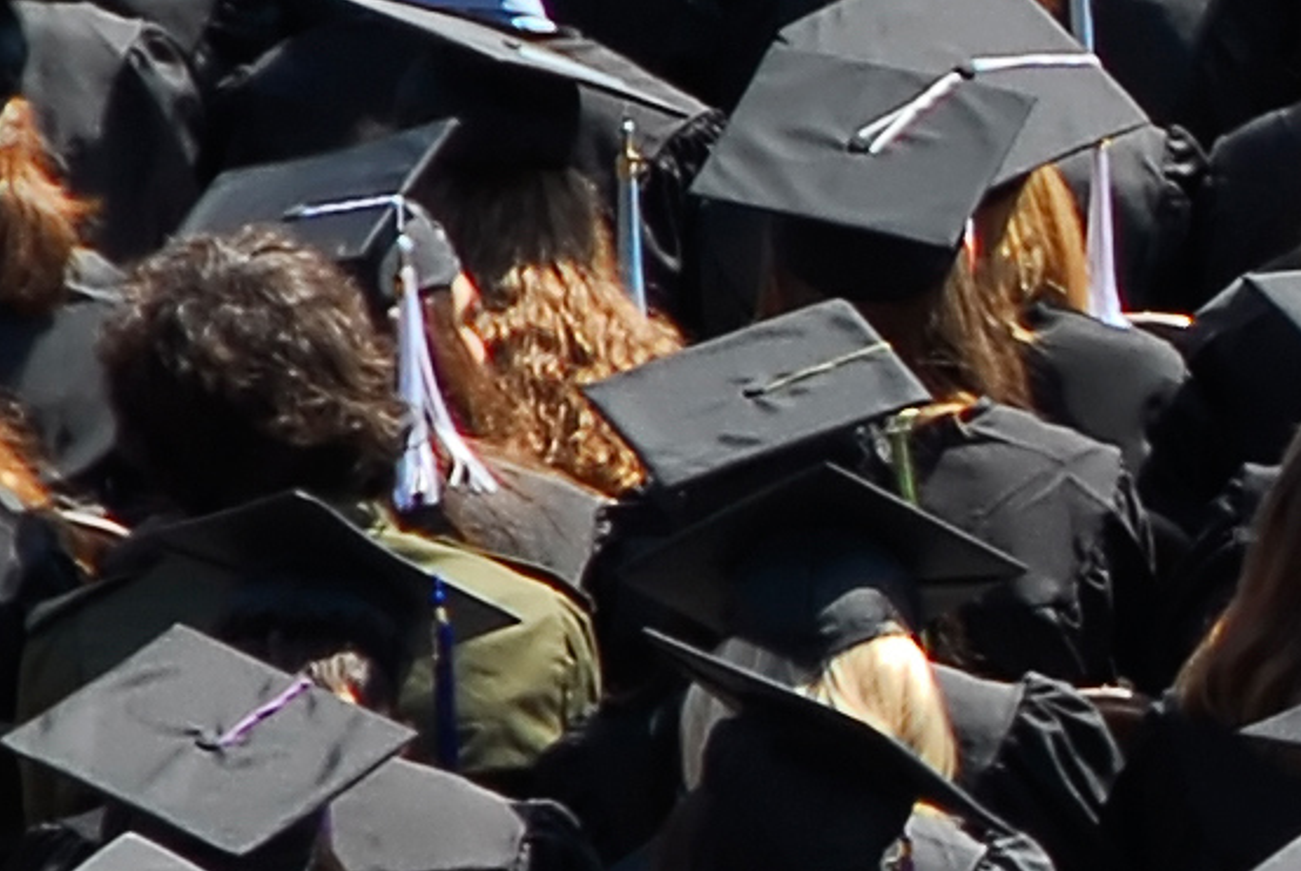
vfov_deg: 1.0
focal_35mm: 1364
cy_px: 171
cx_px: 3166
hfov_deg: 1.5
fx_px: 49358
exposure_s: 1/160
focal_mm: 130
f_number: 6.3
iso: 100
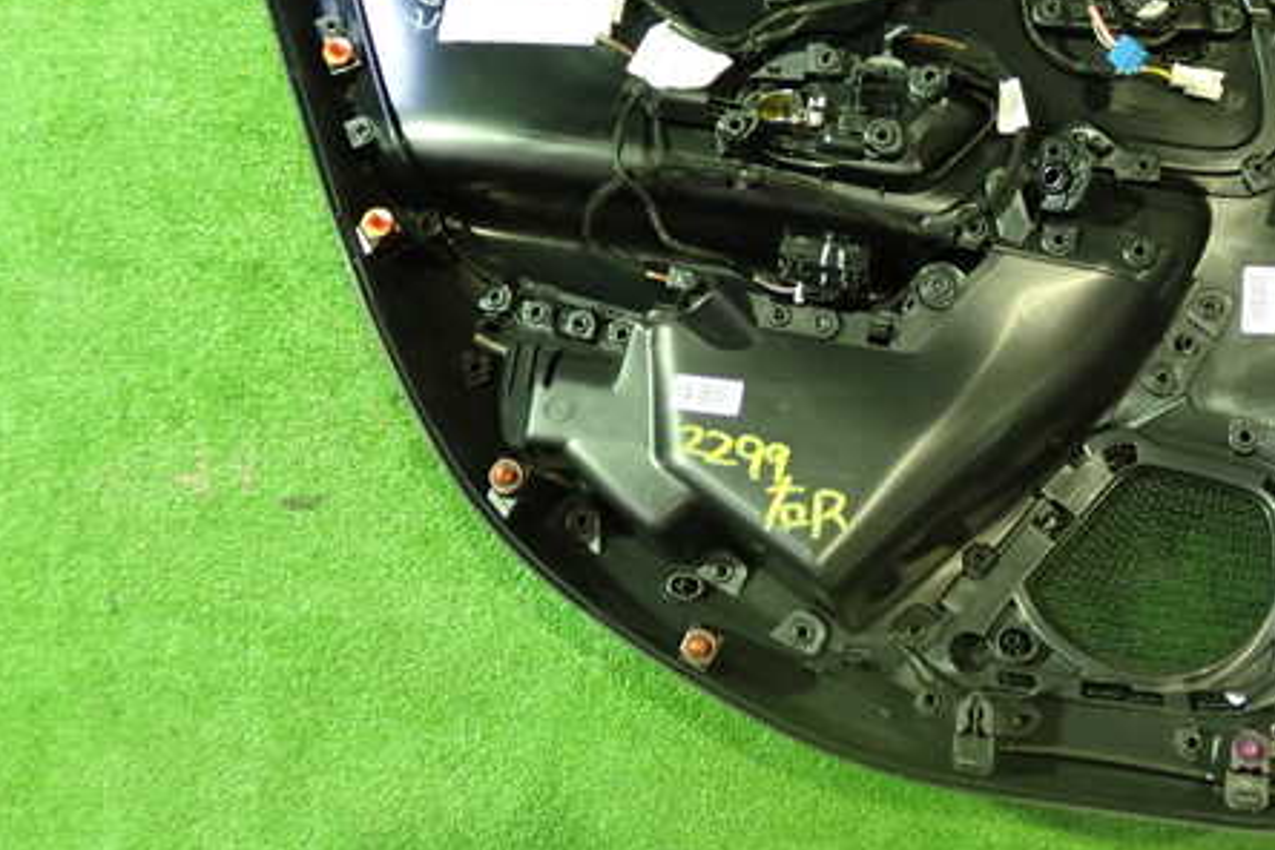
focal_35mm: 45
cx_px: 827
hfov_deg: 43.1
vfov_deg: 29.7
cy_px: 307
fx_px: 1594
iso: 800
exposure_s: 1/20
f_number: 2.4
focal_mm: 5.79
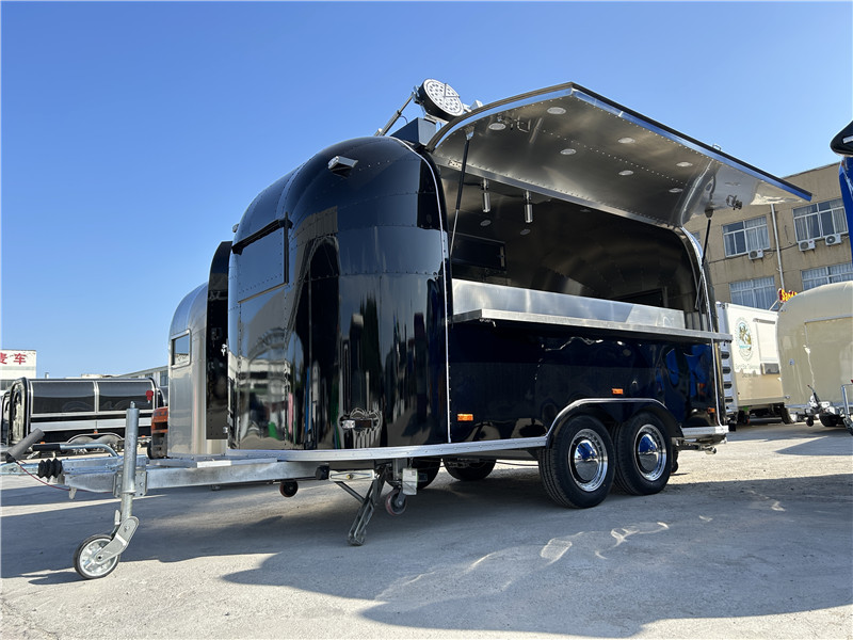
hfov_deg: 67.3
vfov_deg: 53.1
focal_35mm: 26
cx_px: 426
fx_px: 641
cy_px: 320
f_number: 1.5
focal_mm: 5.7
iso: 50
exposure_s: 1/2083
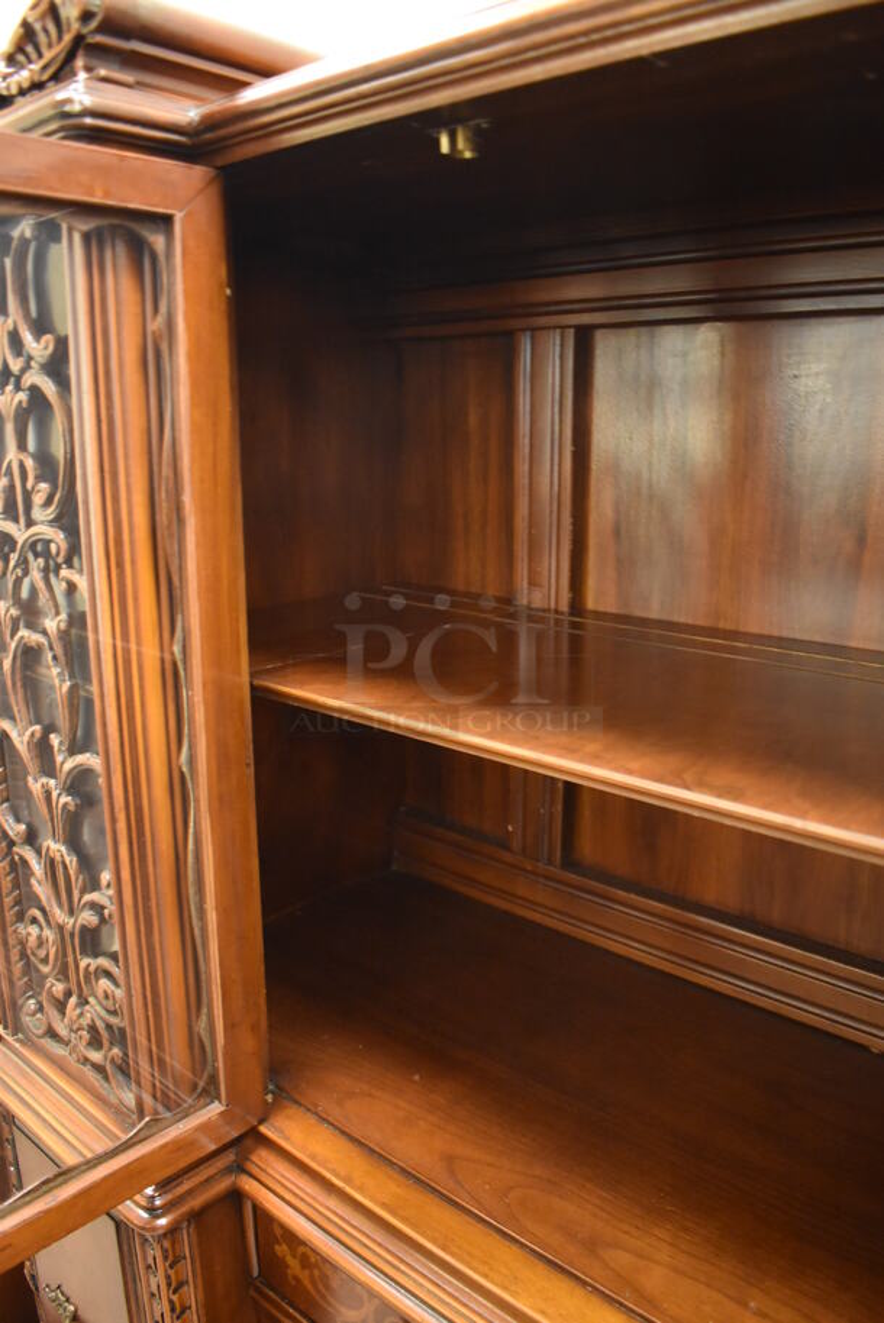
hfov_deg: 48.0
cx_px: 442
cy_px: 662
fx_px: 993
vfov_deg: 67.3
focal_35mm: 27
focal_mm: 18
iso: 3200
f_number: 3.5
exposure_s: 1/30
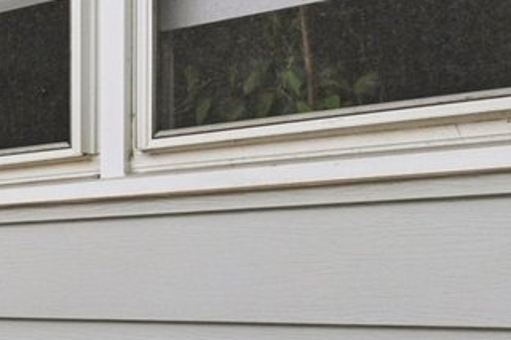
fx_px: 1078
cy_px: 219
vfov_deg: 17.9
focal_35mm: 76
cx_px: -216
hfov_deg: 22.7
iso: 100
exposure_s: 1/80
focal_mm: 10
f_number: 8
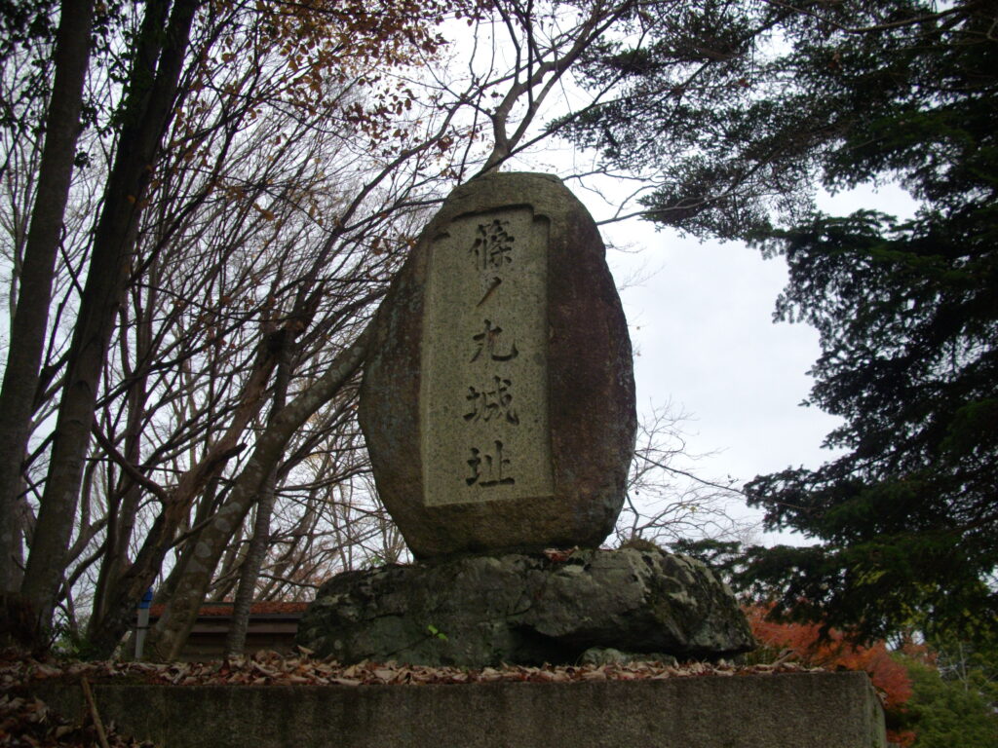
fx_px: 1067
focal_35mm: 37
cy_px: 374
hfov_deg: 50.1
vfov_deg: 38.7
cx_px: 499
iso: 100
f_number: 5.6
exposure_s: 1/160
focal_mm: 6.2
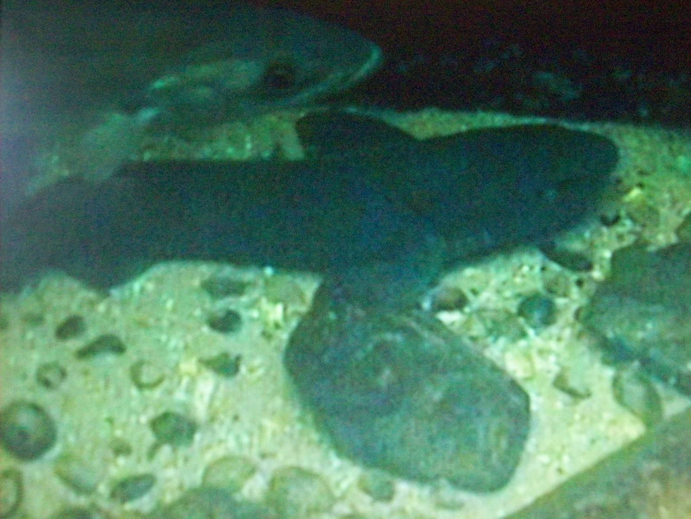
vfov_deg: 32.2
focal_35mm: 45
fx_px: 898
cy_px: 260
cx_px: 346
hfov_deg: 42.1
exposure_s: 1/49.4
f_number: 3
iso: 800
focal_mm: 7.6
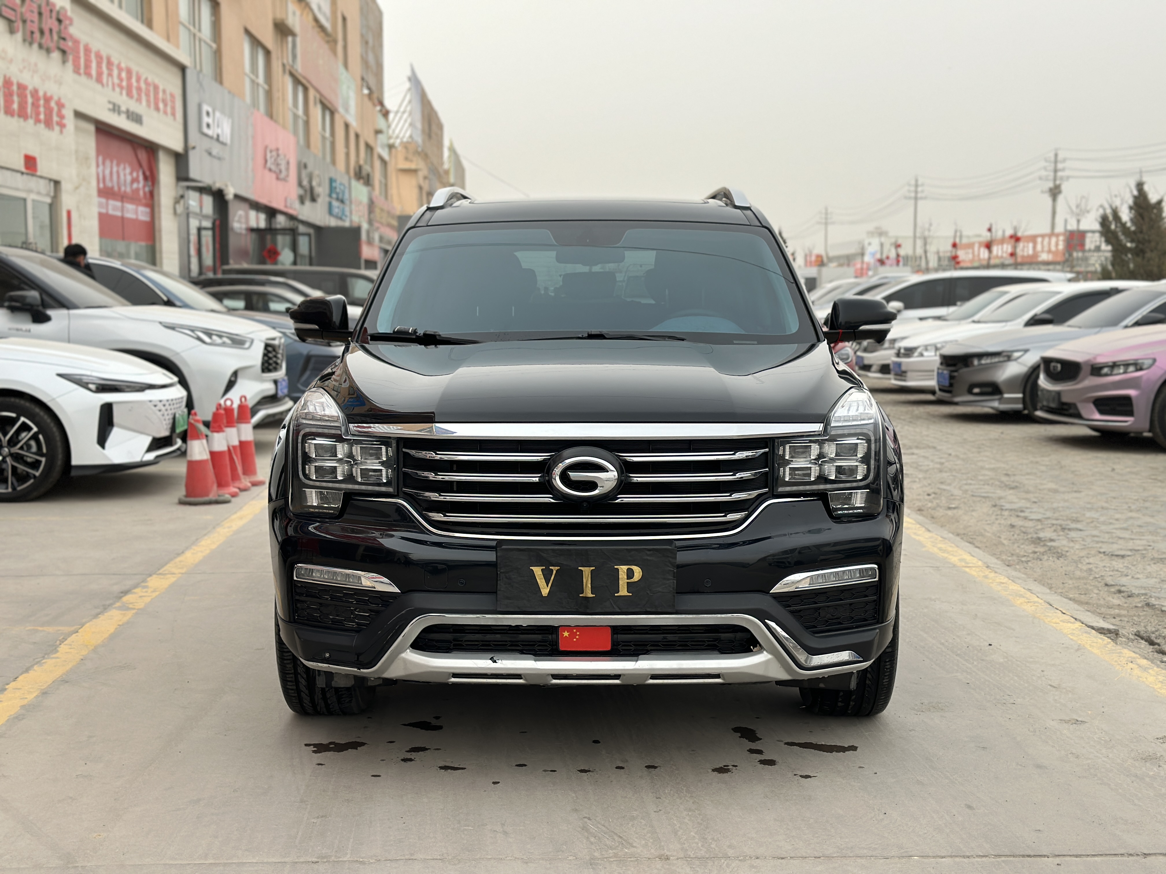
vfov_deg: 30.3
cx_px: 583
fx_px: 1617
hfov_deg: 39.7
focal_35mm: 48
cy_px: 437
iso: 80
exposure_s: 1/1185
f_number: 1.78
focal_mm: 6.86
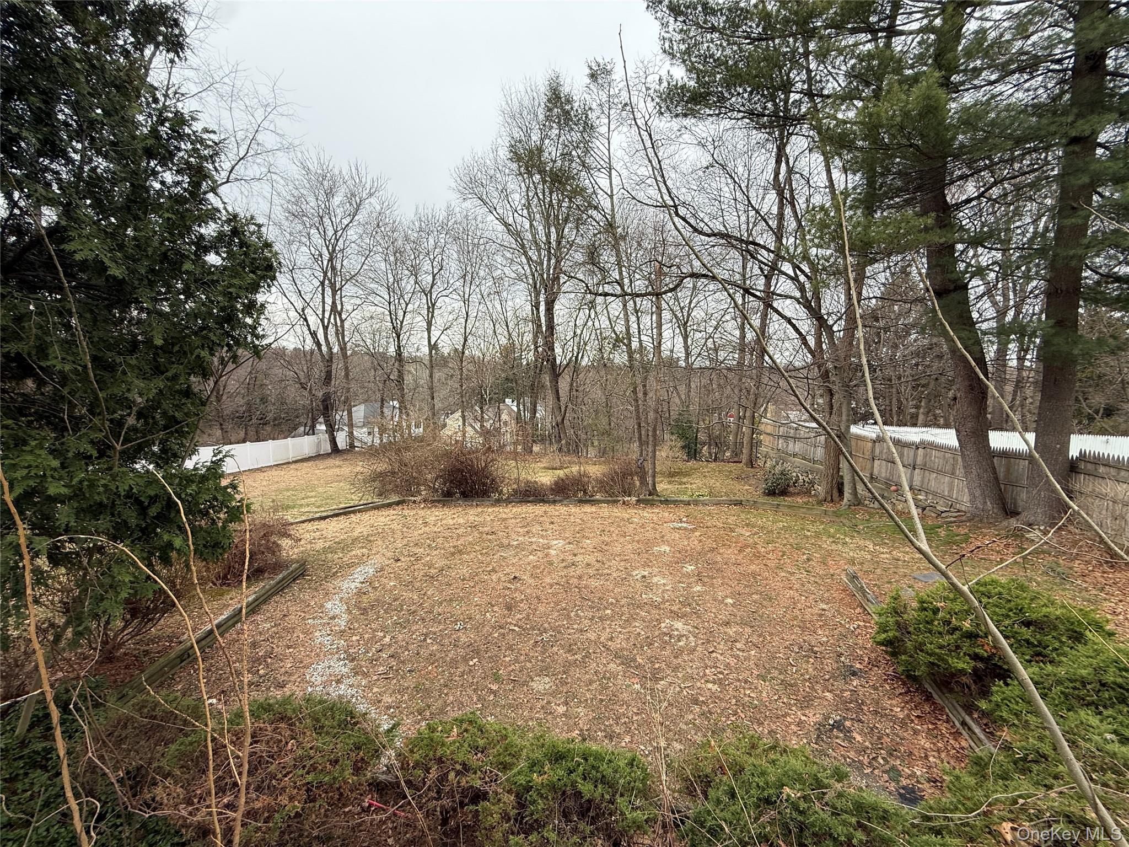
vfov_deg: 85.7
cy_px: 424
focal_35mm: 14
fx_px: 457
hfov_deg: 102.1
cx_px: 564
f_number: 2.2
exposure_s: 1/607
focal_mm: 2.22
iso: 50
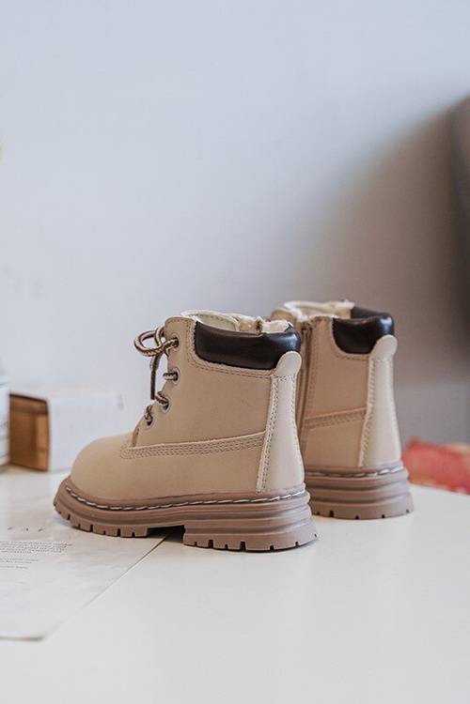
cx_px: 235
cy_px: 352
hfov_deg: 26.0
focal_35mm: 52
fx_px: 1018
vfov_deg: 38.2
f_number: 4
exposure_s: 1/100
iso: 500
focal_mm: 52
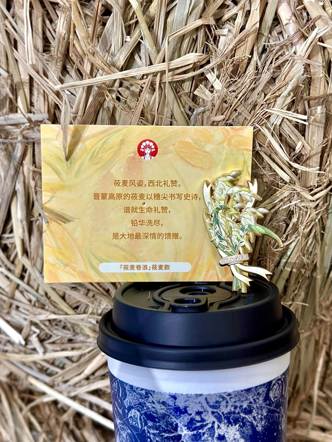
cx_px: 166
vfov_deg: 39.7
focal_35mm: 48
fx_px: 614
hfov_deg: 30.3
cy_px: 221
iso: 100
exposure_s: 1/50
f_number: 1.78
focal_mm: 6.86
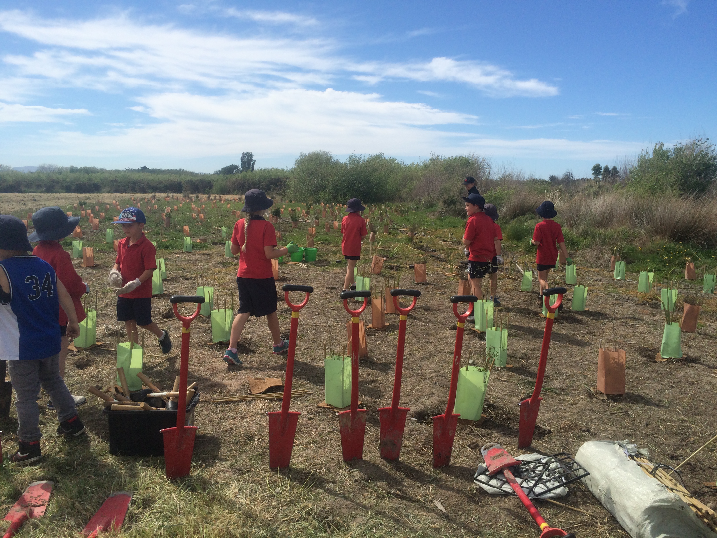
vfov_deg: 48.2
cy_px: 269
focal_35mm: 29
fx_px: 601
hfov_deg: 61.7
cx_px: 358
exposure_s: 1/3165
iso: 32
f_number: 2.2
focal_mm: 4.15
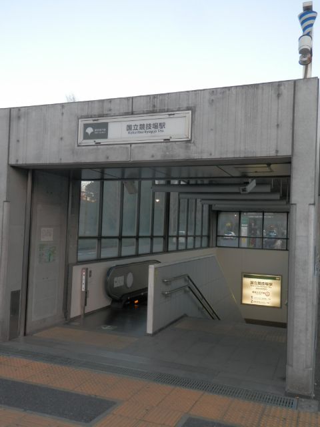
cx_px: 160
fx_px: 370
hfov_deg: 46.8
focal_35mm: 30
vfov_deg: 60.0
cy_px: 214
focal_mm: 5.5
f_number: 3.3
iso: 80
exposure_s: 1/60
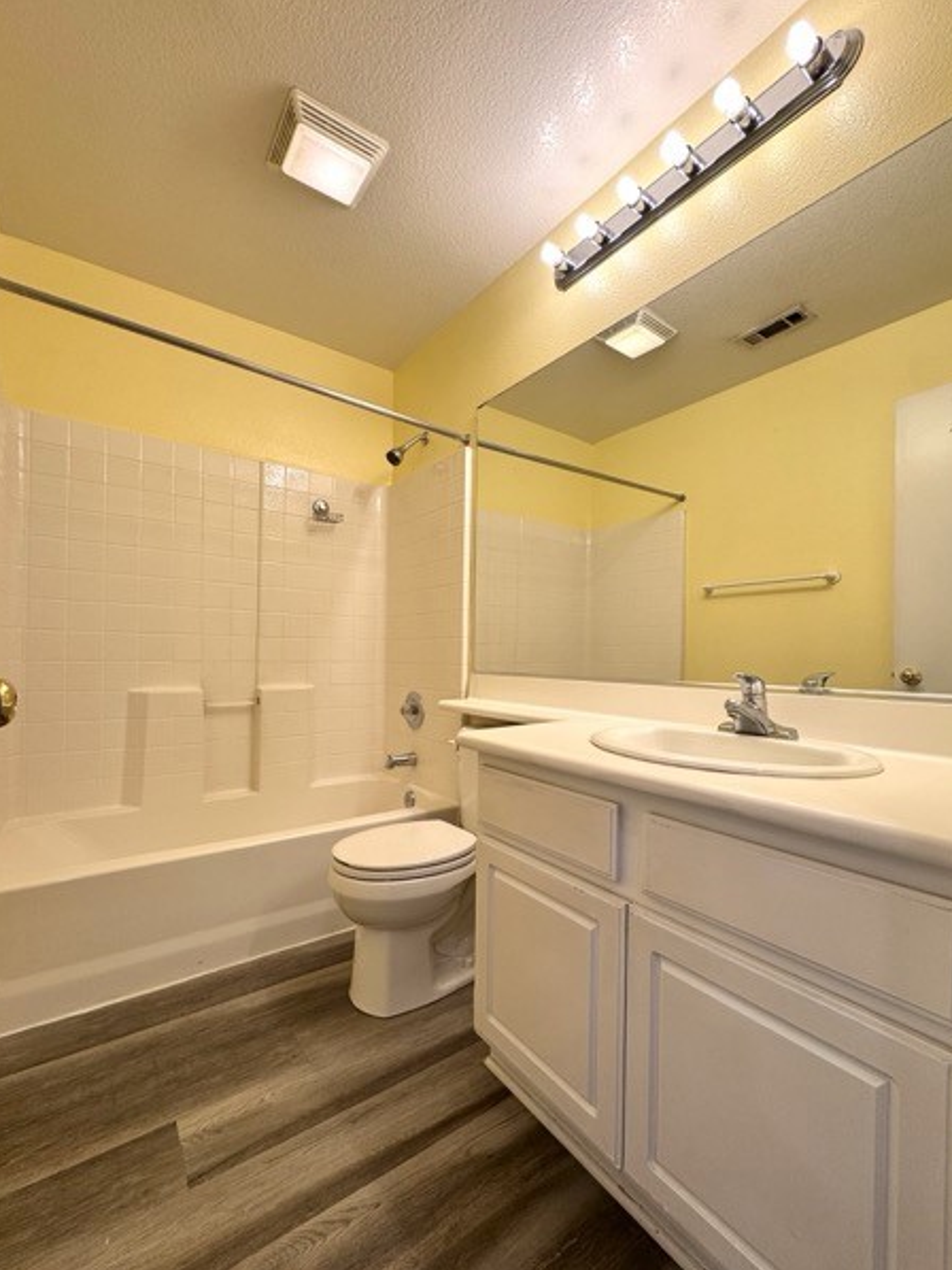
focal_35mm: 15
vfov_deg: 98.1
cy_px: 659
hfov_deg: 81.7
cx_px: 502
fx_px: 550
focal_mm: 2.22
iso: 64
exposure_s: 1/120
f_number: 2.2
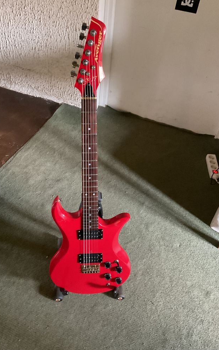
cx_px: 94
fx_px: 296
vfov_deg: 61.2
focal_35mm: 31
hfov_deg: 40.5
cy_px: 175
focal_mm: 3
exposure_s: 1/30
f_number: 1.8
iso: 400
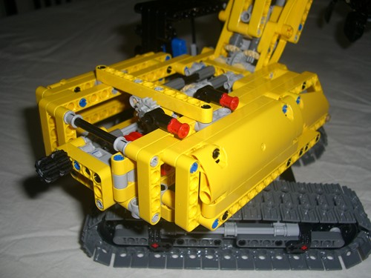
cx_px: 186
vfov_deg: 37.7
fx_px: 407
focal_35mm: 38
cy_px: 139
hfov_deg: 49.0
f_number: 2.8
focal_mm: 7.9
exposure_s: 1/60
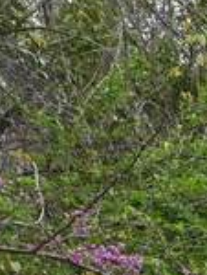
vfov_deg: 13.0
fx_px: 1042
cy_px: 556
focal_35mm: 131
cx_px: 777
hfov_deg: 8.0
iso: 200
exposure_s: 1/200
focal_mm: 16
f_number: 7.1
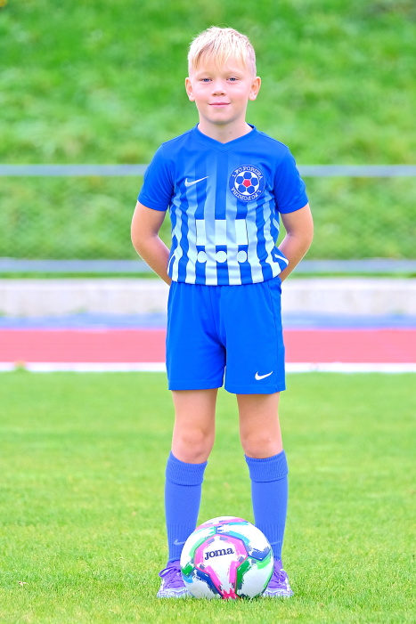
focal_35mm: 179
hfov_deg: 7.7
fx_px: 3104
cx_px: 208
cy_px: 312
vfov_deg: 11.5
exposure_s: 1/240
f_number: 2.8
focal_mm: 119.2
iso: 320
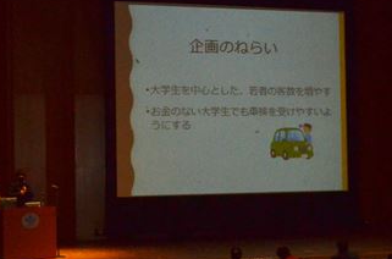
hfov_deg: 24.9
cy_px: 125
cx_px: 209
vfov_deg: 16.6
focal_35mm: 82
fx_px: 888
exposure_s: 1/60
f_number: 25
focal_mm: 35
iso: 3200
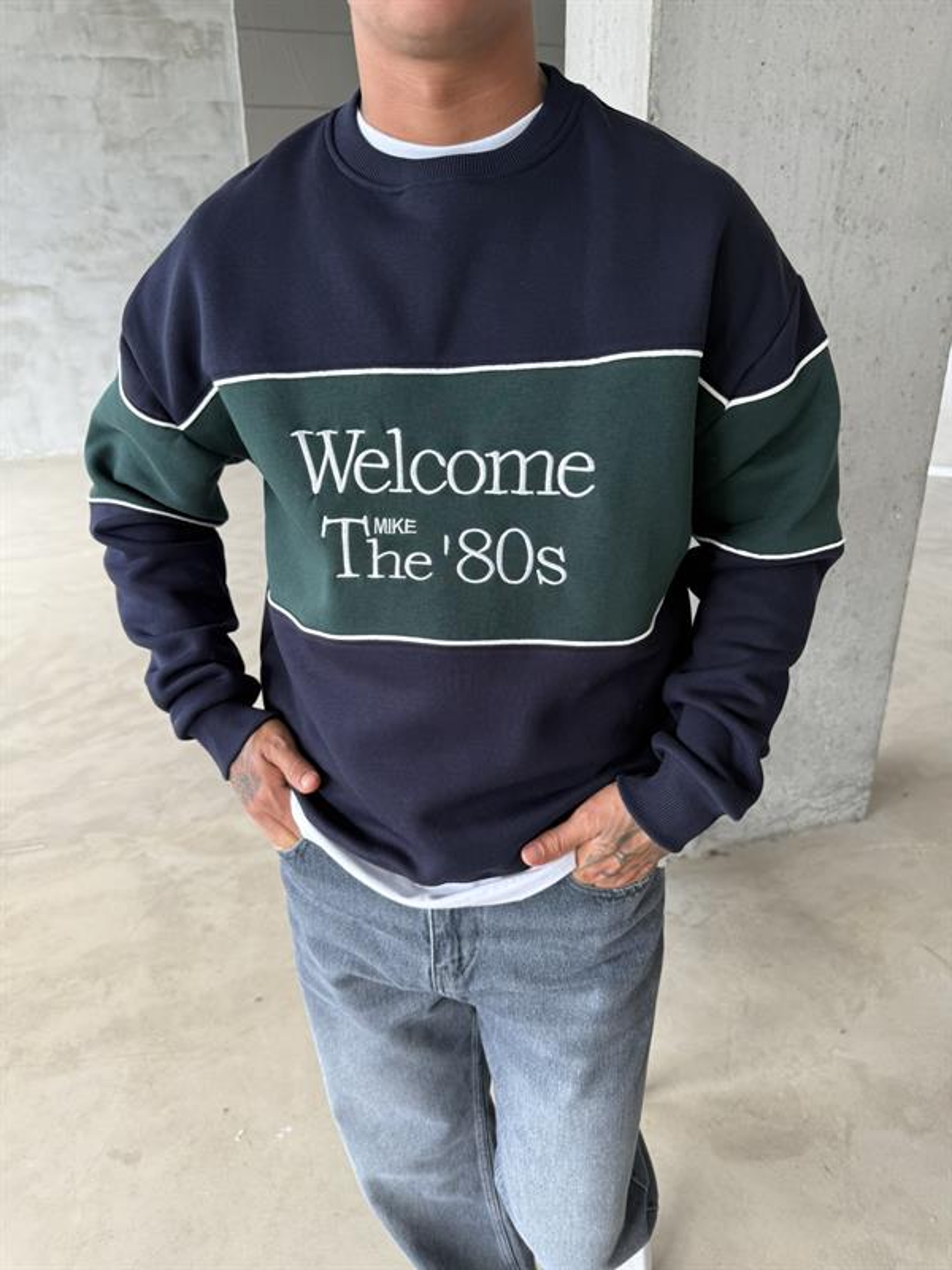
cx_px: 476
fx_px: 880
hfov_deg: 56.8
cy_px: 635
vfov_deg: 71.6
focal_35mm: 24
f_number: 1.78
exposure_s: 1/121
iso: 80
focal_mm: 6.76
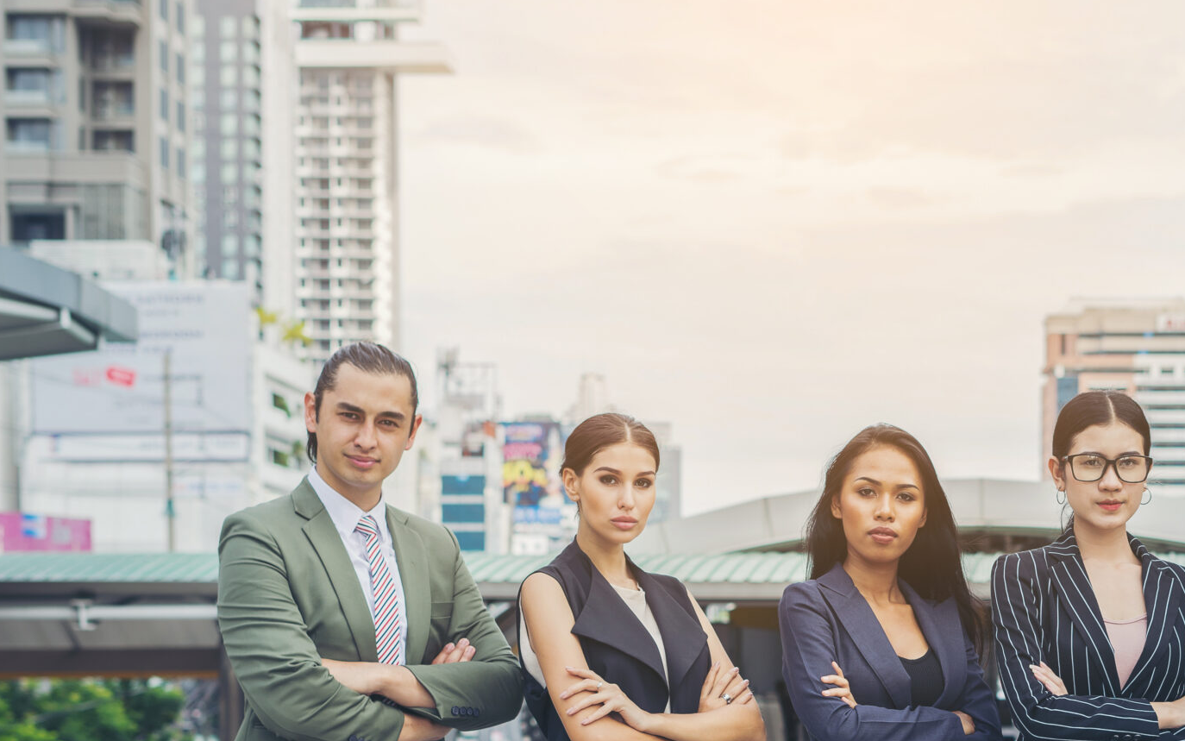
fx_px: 3068
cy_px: 727
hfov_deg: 21.7
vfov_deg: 13.6
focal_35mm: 95
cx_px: 900
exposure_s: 1/250
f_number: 3.5
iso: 100
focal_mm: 50
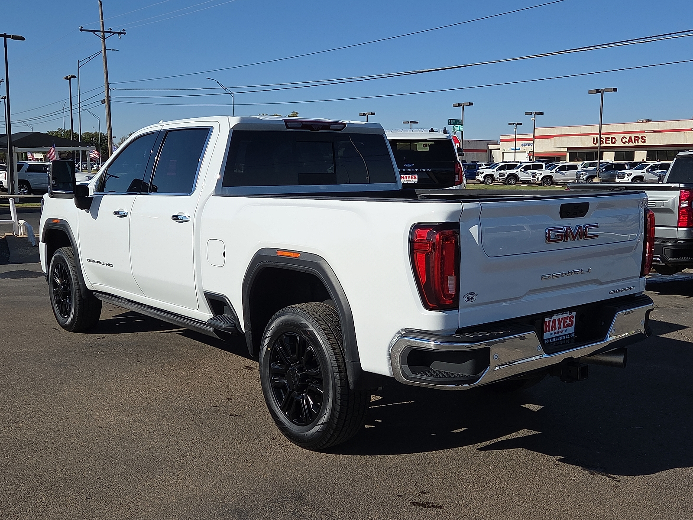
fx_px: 741
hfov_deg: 50.1
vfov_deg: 38.7
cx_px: 346
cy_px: 260
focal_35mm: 37
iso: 73
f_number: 1.8
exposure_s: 1/10000
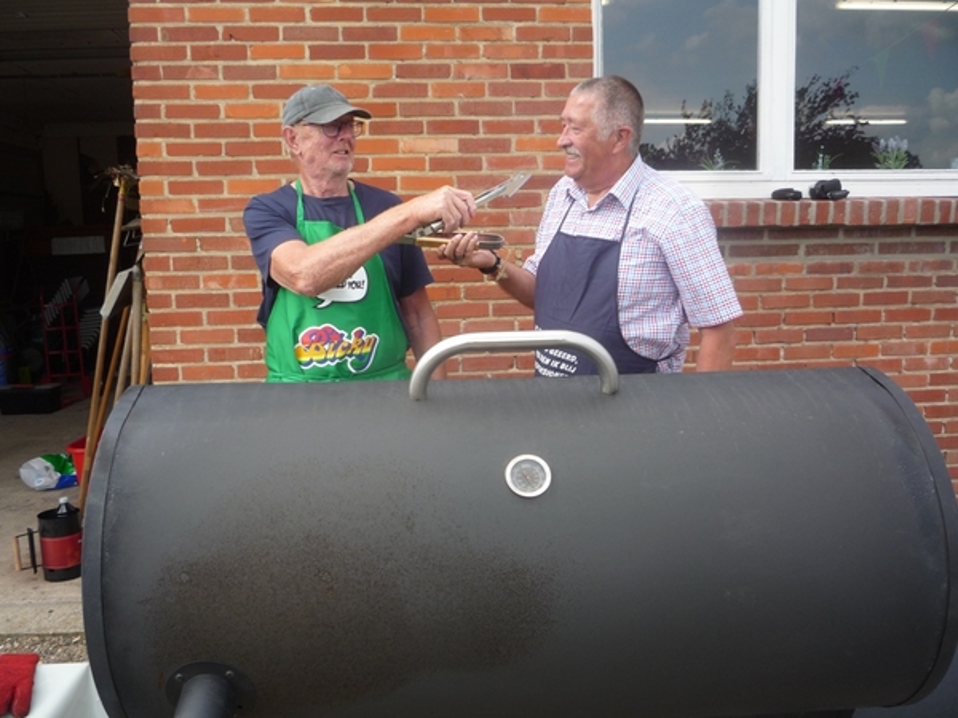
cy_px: 359
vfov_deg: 46.8
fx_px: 830
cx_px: 479
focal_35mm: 30
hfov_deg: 60.0
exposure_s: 1/160
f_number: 4
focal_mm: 5.2
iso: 100
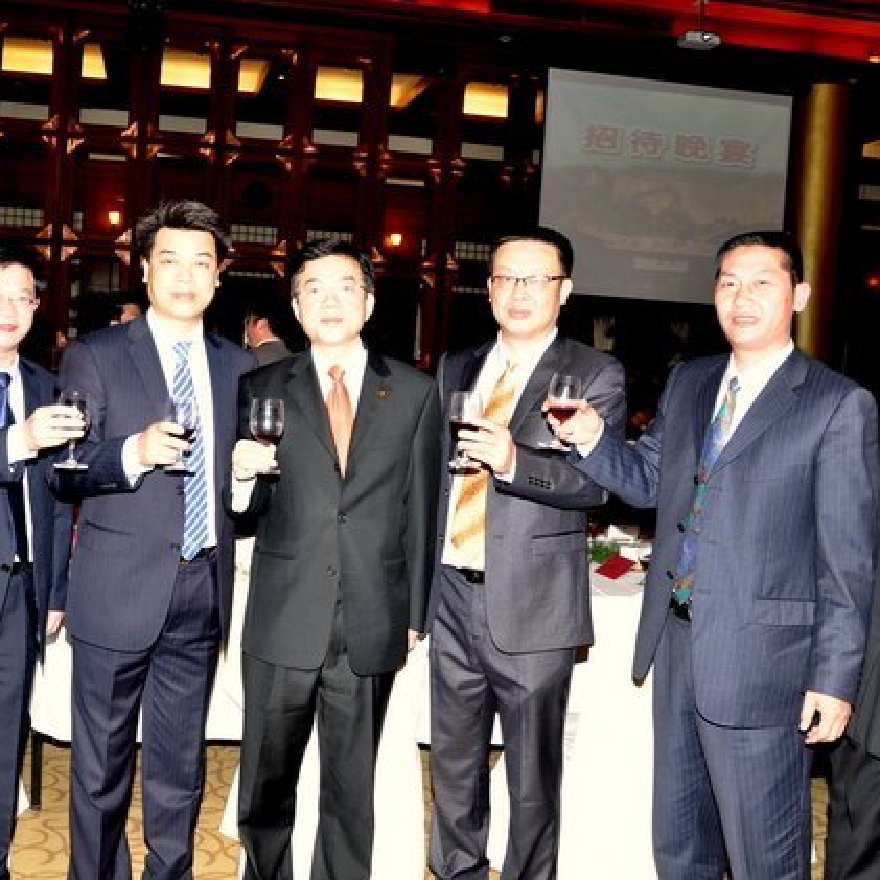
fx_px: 1169
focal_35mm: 41
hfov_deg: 40.9
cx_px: 326
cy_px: 442
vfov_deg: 41.3
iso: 200
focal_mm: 21
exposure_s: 1/60
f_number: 4
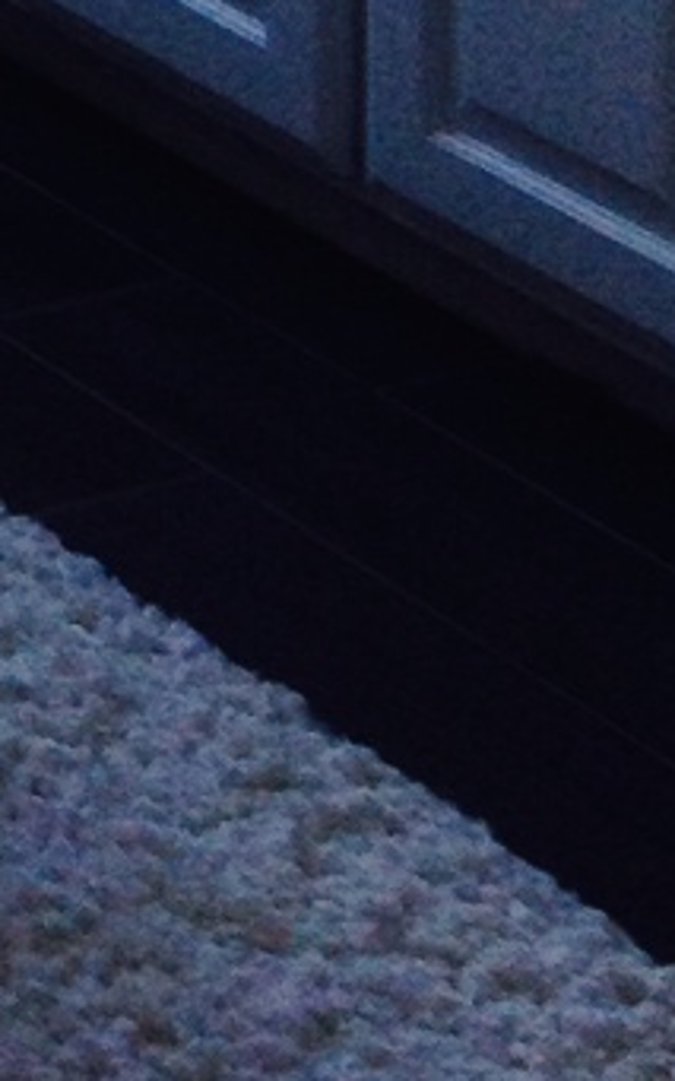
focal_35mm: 223
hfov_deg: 5.5
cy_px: -1931
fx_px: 6566
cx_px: -1394
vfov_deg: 8.3
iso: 64
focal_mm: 4.28
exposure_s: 1/120
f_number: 2.4
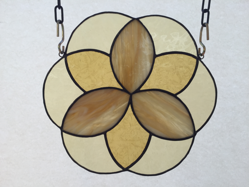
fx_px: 209
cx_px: 124
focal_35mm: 29
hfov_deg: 61.7
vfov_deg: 48.2
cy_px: 94
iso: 32
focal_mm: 4.15
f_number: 2.2
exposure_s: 1/60
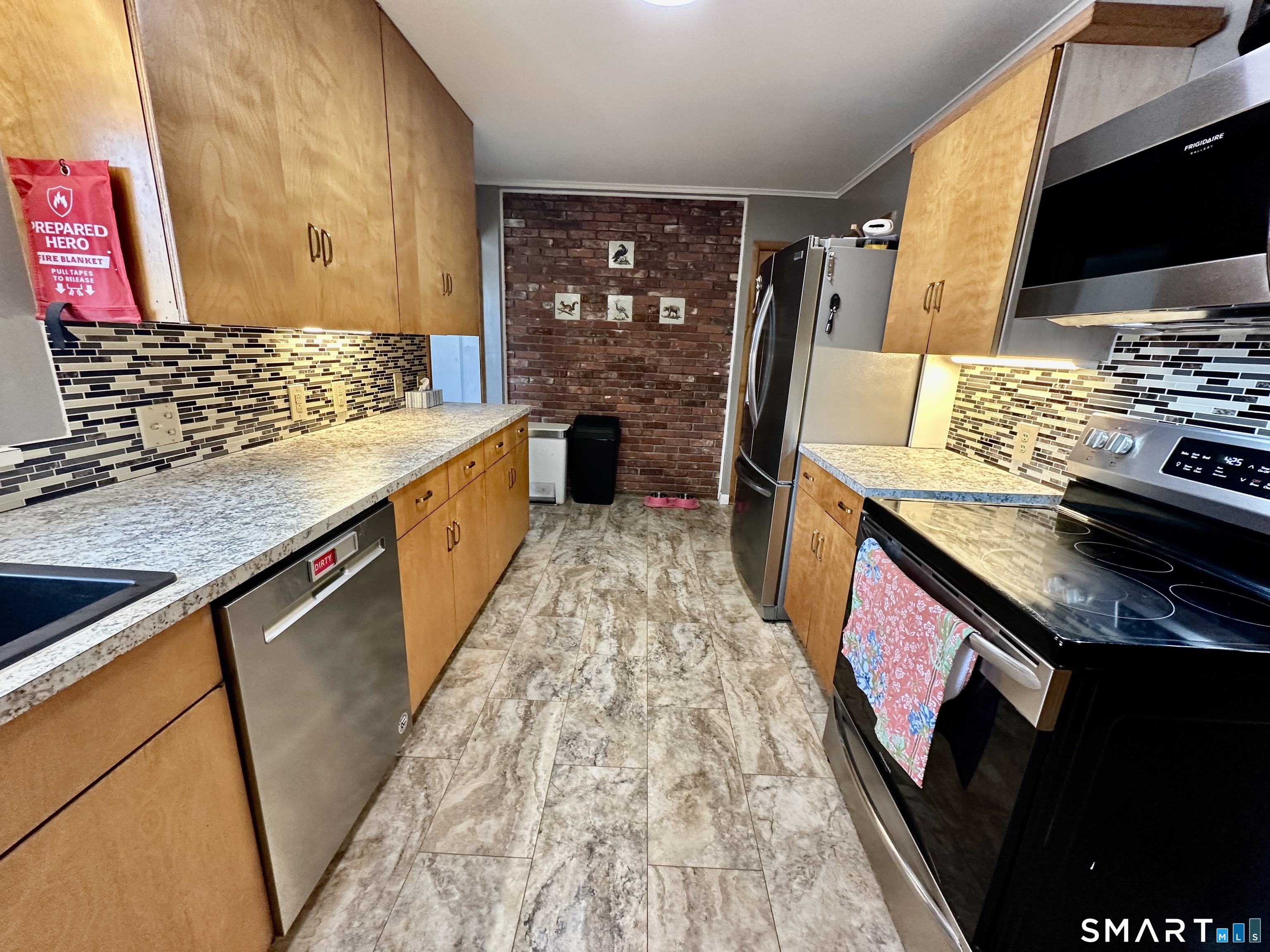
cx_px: 635
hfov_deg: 102.1
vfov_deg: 85.7
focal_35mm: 14
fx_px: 514
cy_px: 476
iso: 250
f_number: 2.2
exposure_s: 1/60
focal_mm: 2.22
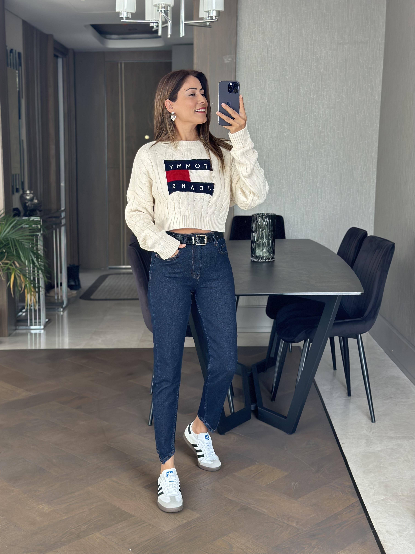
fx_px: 767
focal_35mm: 48
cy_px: 277
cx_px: 208
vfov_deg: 39.7
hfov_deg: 30.3
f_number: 1.78
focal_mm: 6.86
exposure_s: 1/165
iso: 125
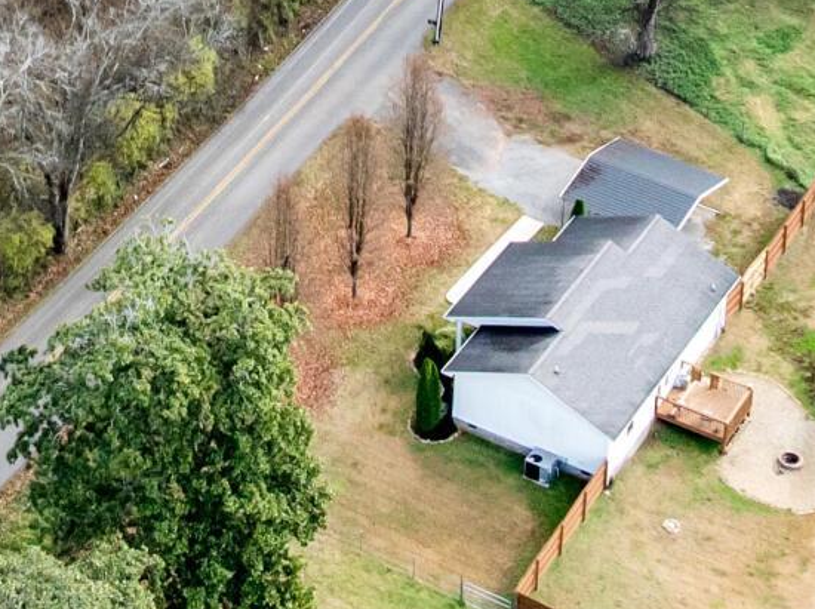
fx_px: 3080
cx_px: 39
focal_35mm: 131
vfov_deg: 10.5
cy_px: -559
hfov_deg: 14.9
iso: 420
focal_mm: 12.29
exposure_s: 1/1250
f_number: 2.8
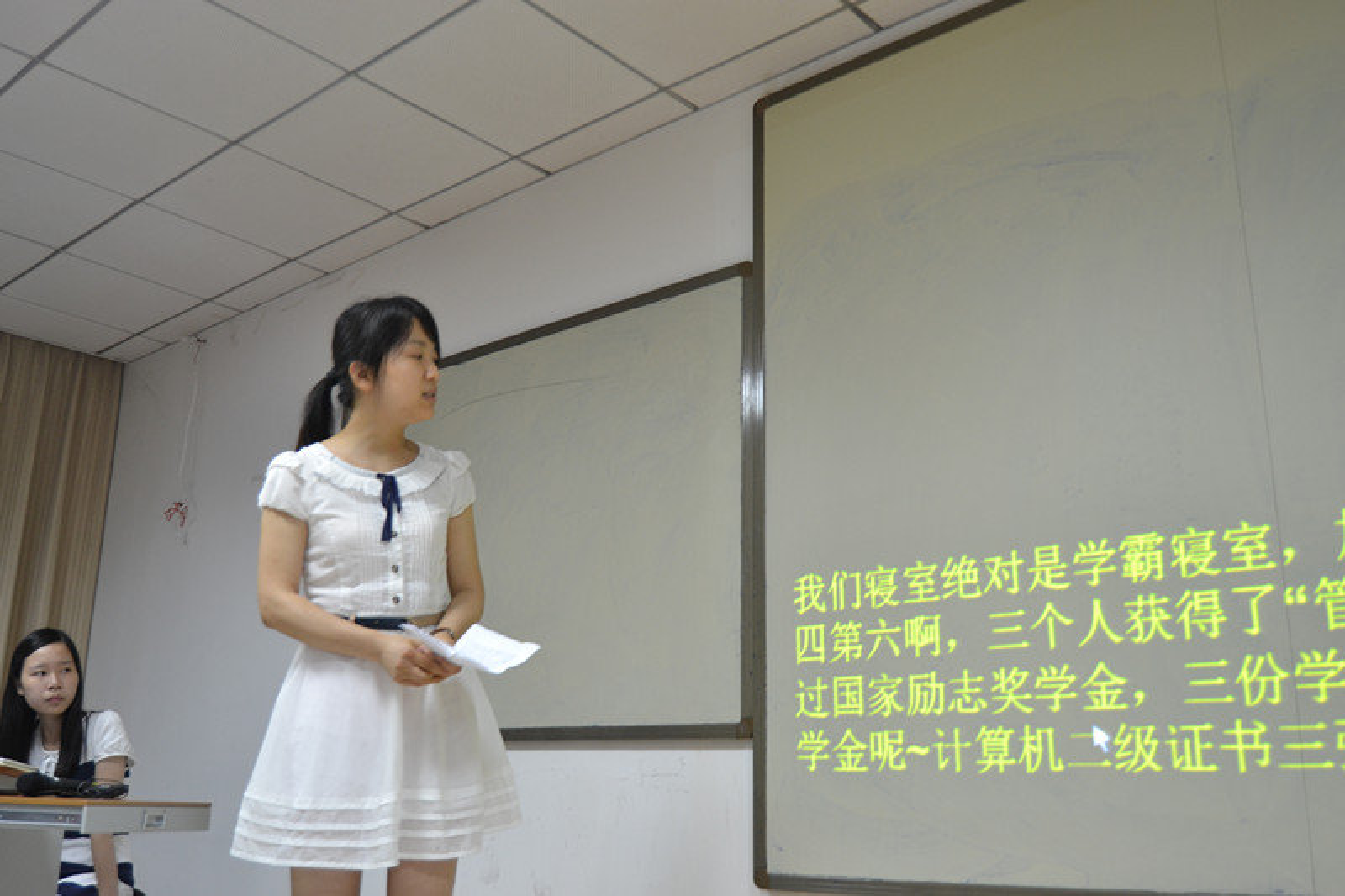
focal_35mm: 33
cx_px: 672
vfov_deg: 40.0
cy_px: 448
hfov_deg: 57.2
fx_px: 1233
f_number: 3.5
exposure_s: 1/8
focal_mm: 22
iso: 400
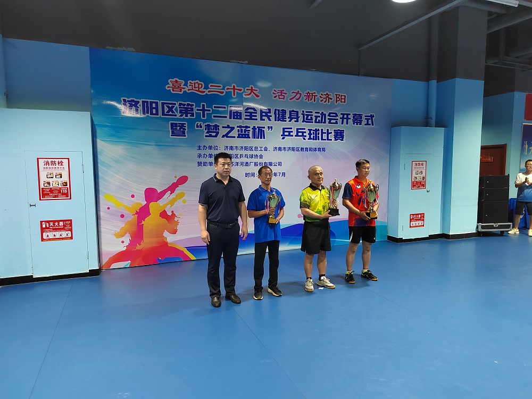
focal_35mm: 23
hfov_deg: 73.9
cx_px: 266
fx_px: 353
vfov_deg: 58.9
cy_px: 200
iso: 2500
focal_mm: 5.52
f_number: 1.9
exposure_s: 1/120
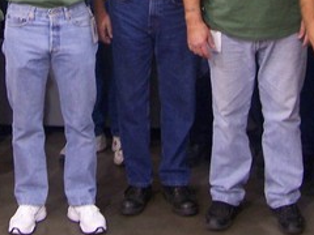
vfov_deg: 11.9
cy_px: -101
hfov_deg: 16.4
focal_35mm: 120
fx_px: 1089
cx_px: 102
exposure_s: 1/10
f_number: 2.8
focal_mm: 6.7
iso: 140
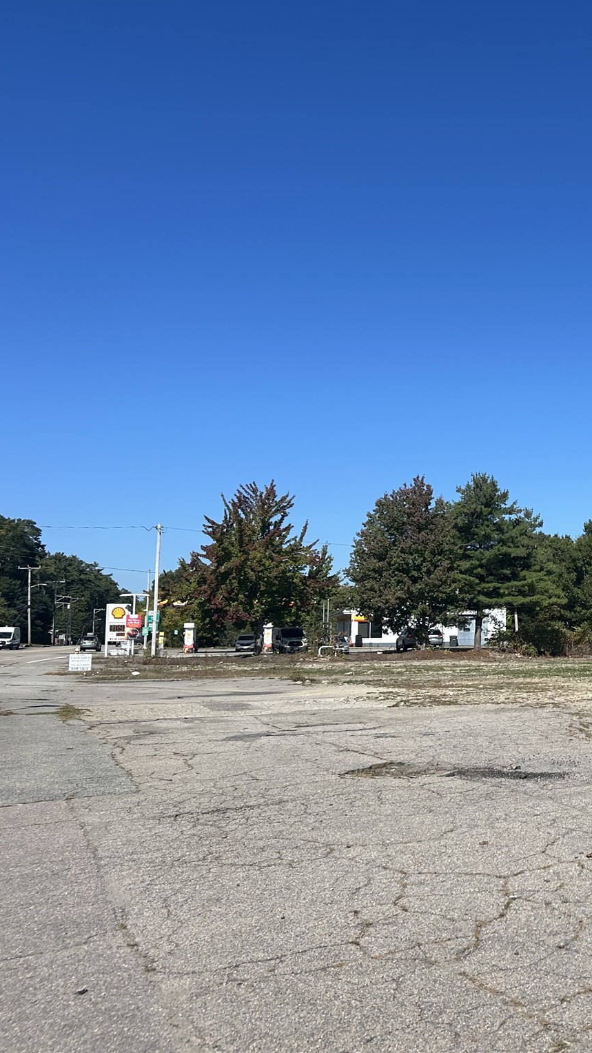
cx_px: 593
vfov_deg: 52.8
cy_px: 527
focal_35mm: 38
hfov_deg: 29.2
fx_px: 1060
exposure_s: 1/5076
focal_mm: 5.7
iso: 50
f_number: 1.5
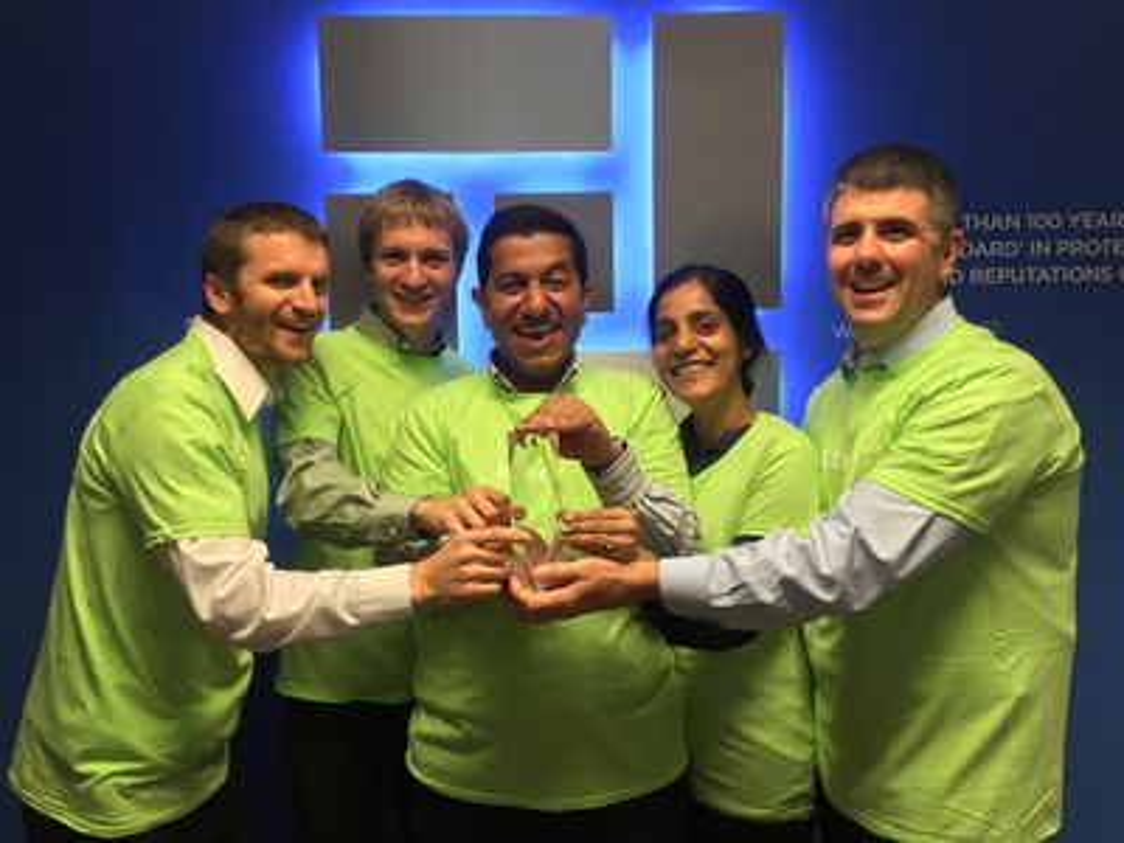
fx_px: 942
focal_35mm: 29
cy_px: 422
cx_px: 562
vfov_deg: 48.2
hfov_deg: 61.7
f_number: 2.2
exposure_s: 1/30
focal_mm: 4.15
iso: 80
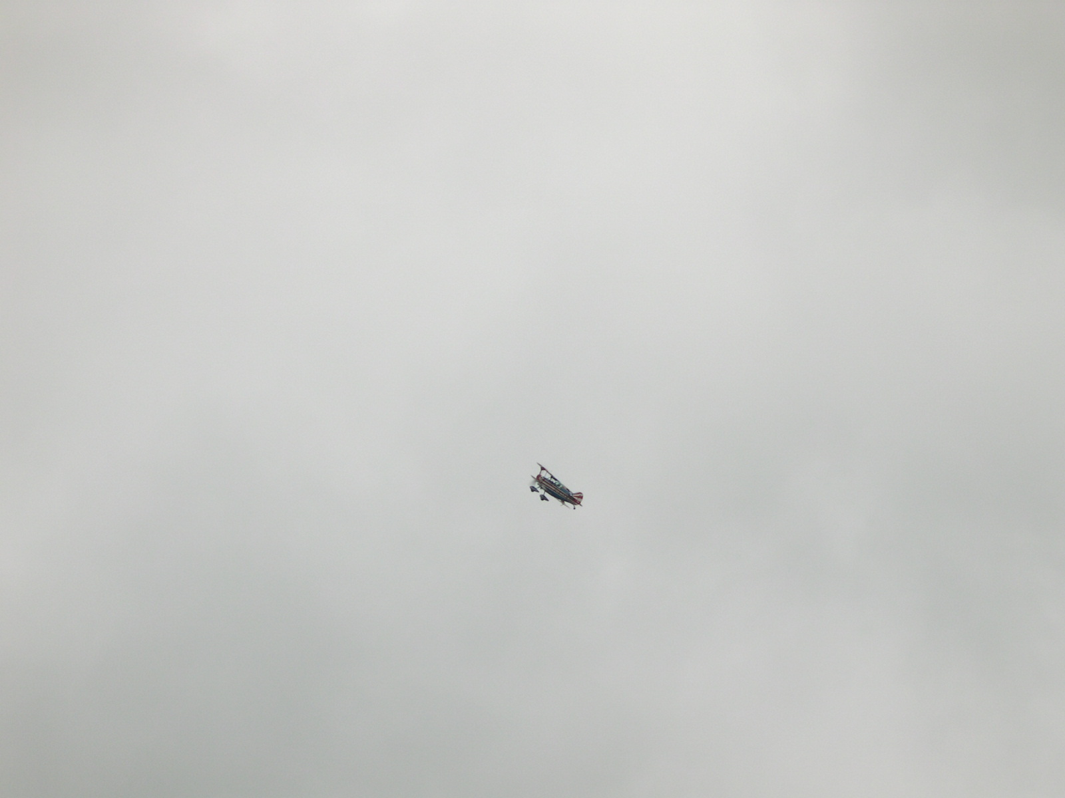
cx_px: 532
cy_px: 399
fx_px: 3507
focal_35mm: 114
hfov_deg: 17.3
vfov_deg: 13.0
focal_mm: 24
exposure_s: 1/344
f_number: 4.9
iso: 100
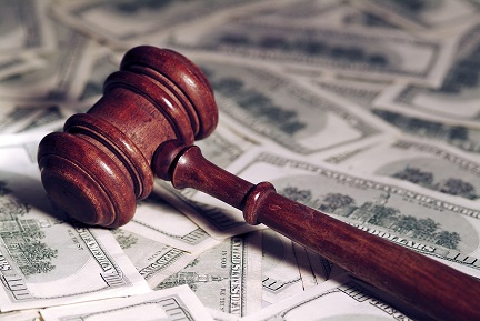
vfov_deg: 8.7
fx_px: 2102
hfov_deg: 13.0
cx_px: 240
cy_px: 160
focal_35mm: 158
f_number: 4.8
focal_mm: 105
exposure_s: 1/20
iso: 200
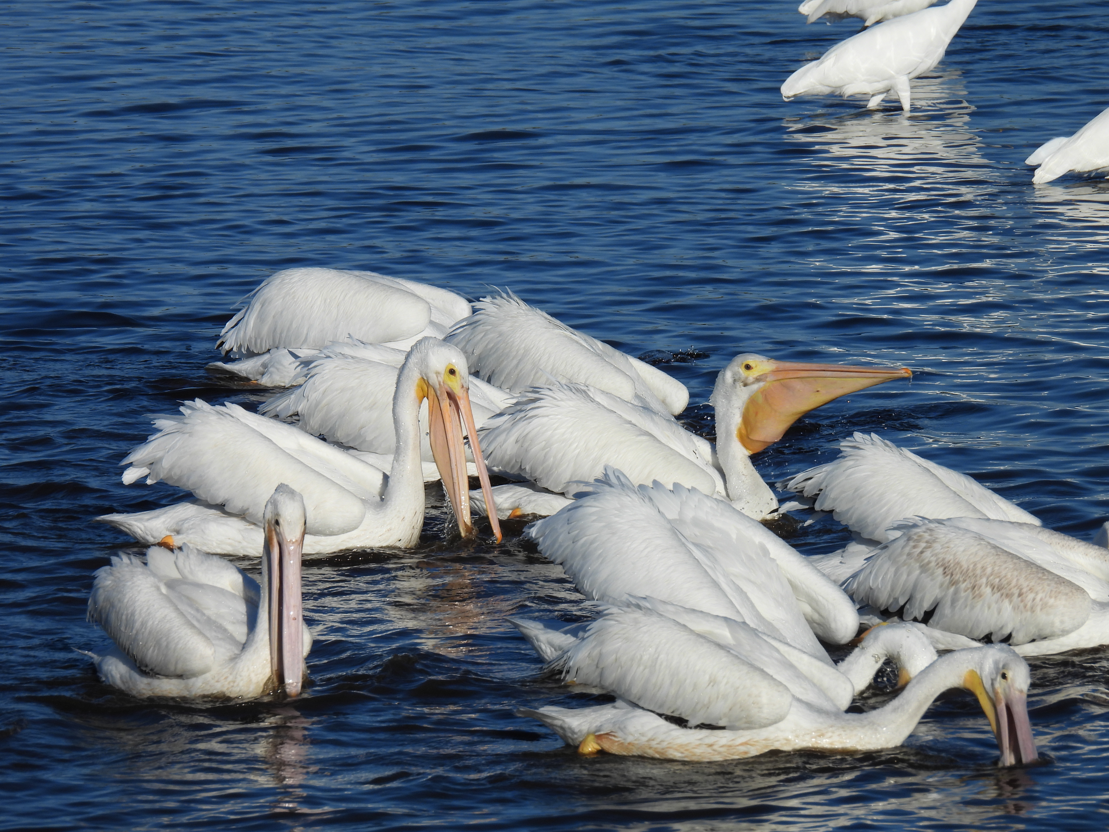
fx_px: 17620
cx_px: 554
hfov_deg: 3.6
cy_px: 416
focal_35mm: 550
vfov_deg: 2.7
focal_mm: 98.1
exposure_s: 1/1250
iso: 100
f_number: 5
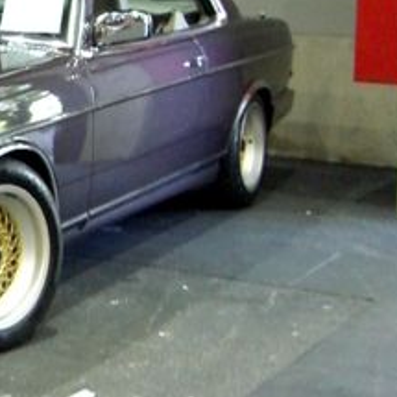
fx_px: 1298
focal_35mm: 100
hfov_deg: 16.4
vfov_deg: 17.3
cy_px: 279
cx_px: -122
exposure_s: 1/50
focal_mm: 6.2
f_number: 2.7
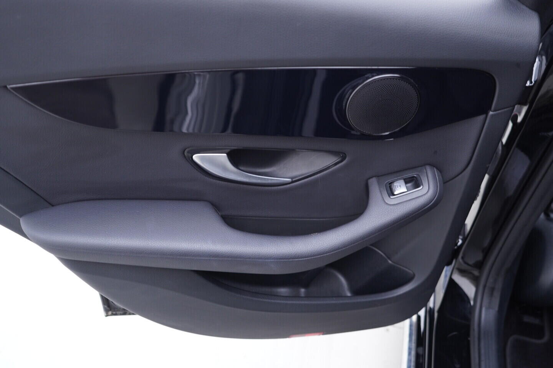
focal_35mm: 36
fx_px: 553
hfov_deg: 53.1
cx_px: 276
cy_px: 184
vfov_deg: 36.9
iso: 400
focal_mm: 24
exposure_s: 1/40
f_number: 2.8
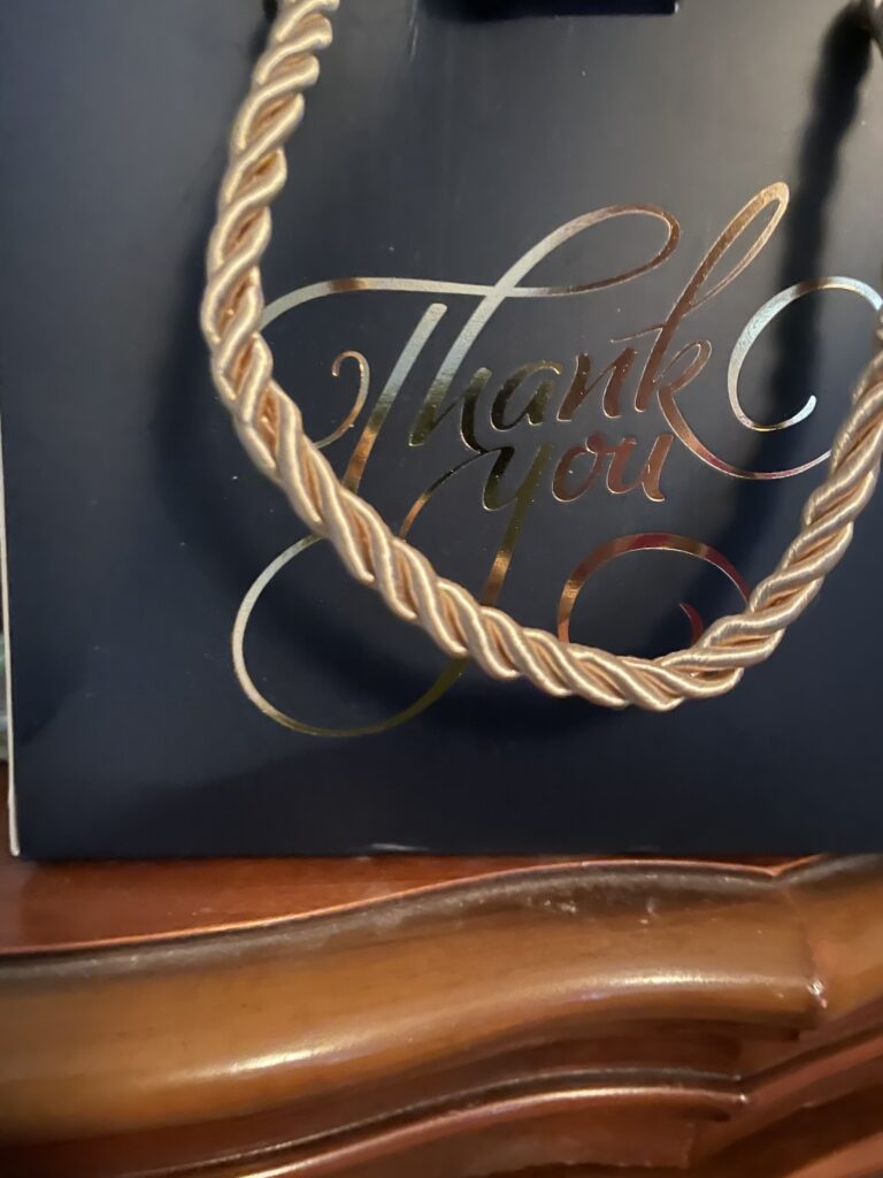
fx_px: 884
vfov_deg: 67.3
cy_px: 589
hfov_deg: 53.1
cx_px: 442
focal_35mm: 26
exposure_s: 1/15
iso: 1250
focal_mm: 4.2
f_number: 1.6
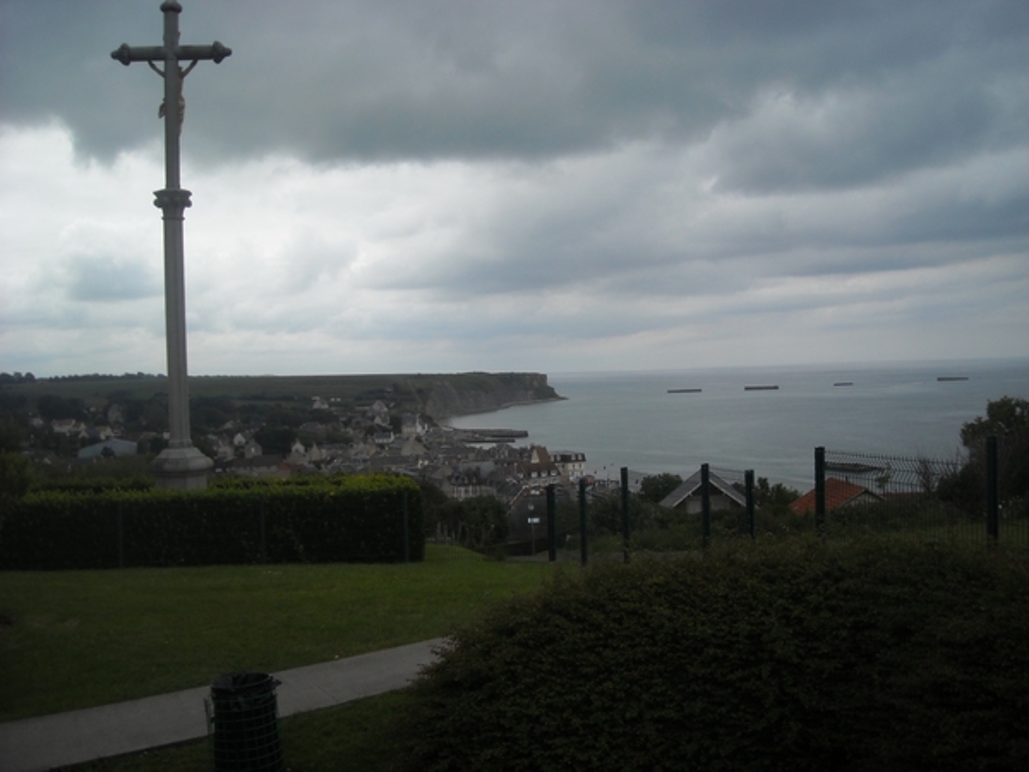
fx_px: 1040
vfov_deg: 40.7
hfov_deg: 52.6
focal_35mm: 35
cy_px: 386
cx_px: 514
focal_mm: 5.7
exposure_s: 1/323
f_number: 5.6
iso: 64
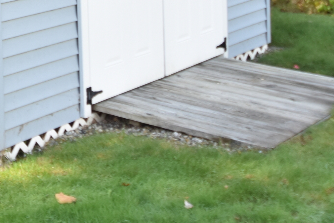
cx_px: -12
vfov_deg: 12.7
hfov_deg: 19.4
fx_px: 946
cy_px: -118
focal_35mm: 102
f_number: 7.1
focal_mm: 22
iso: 400
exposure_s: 1/200
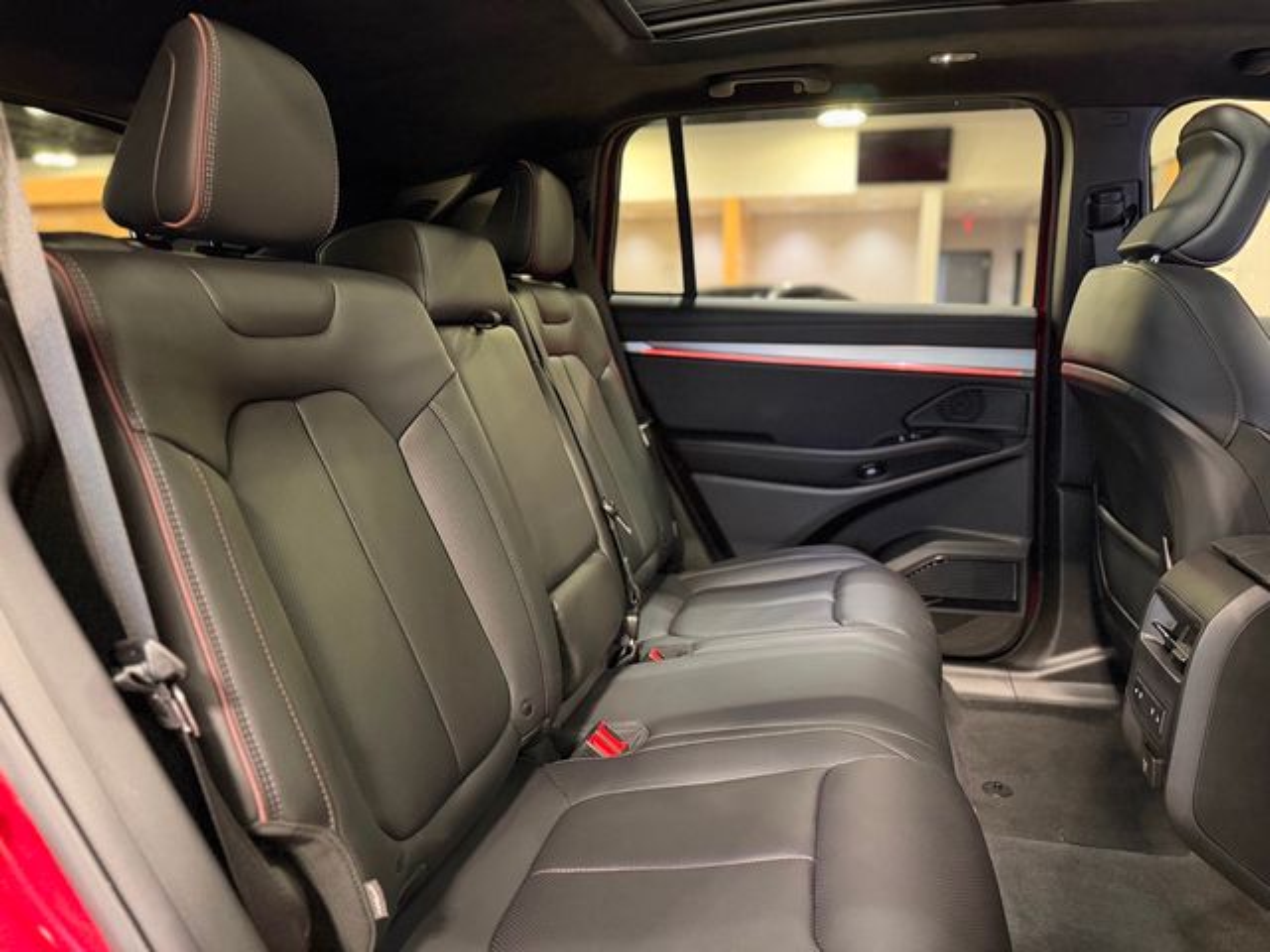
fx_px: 881
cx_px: 635
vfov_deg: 56.8
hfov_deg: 71.6
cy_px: 476
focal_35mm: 24
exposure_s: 1/36
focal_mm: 6.76
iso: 1000
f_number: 1.78
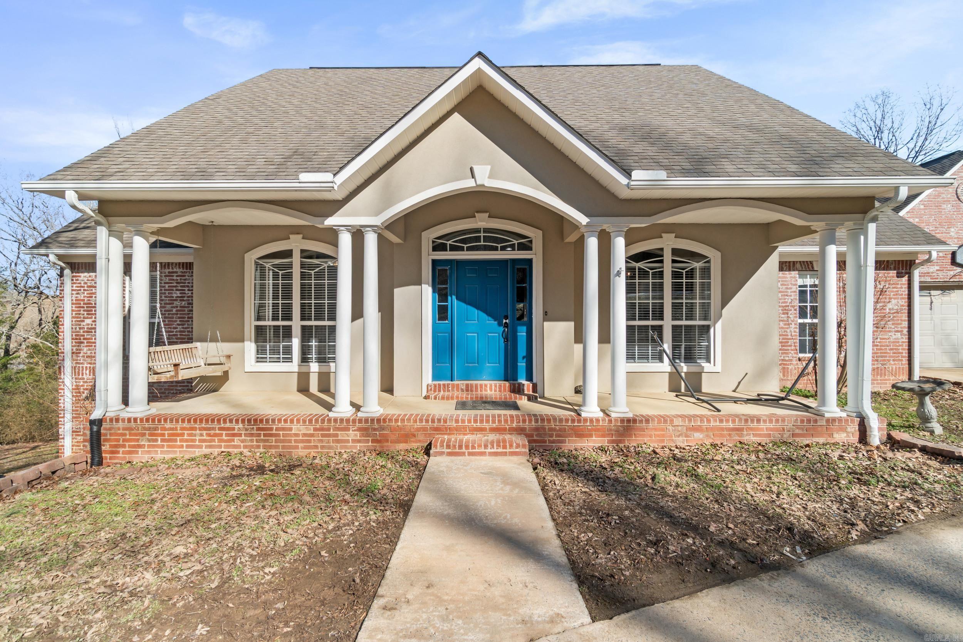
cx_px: 482
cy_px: 321
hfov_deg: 100.4
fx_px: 401
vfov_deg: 77.3
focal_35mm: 15
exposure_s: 1/125
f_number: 9
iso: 250
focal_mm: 10
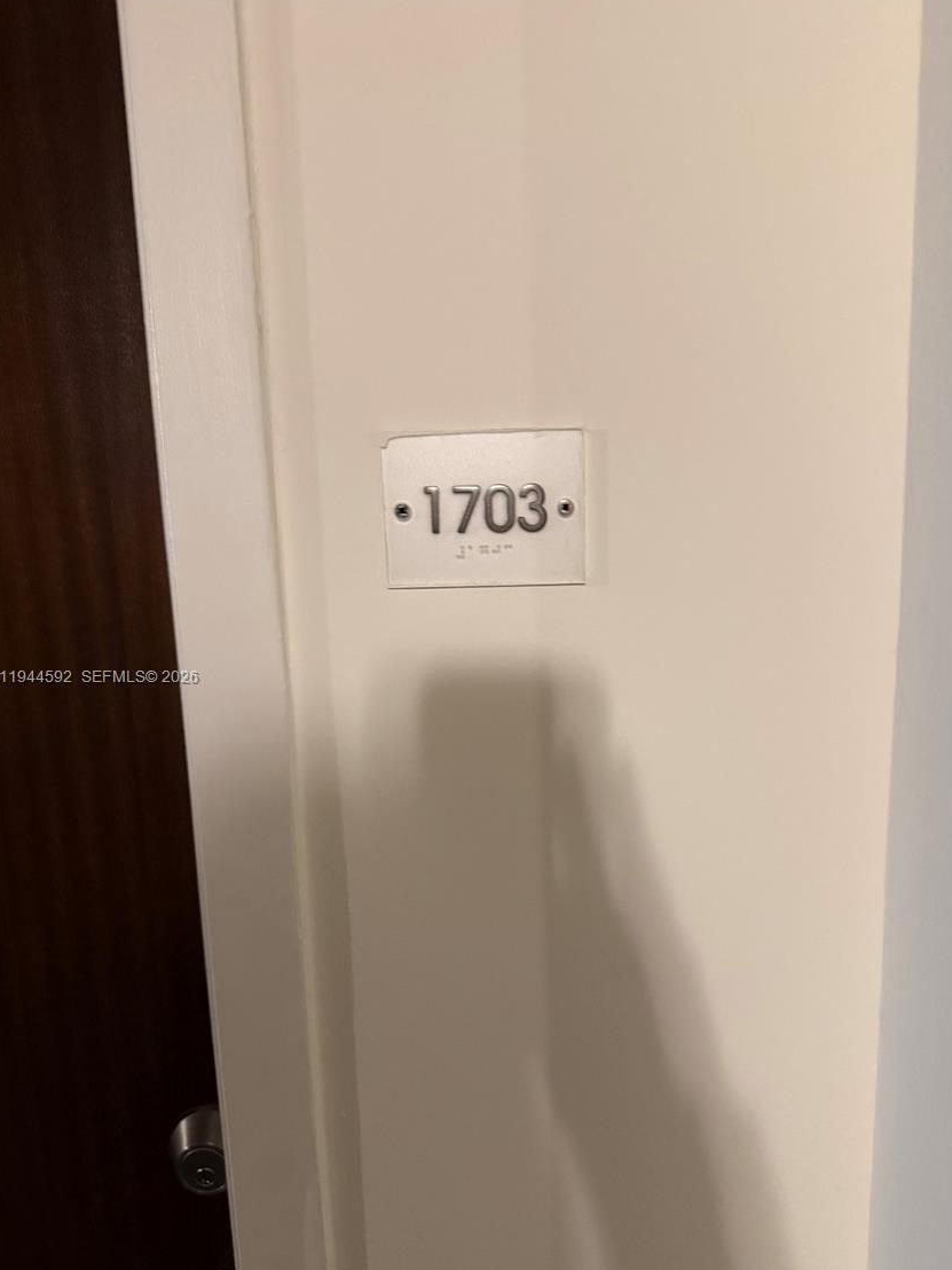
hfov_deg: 53.0
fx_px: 953
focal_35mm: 26
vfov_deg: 67.2
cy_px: 679
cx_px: 502
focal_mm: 6.76
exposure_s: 1/60
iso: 800
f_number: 1.78
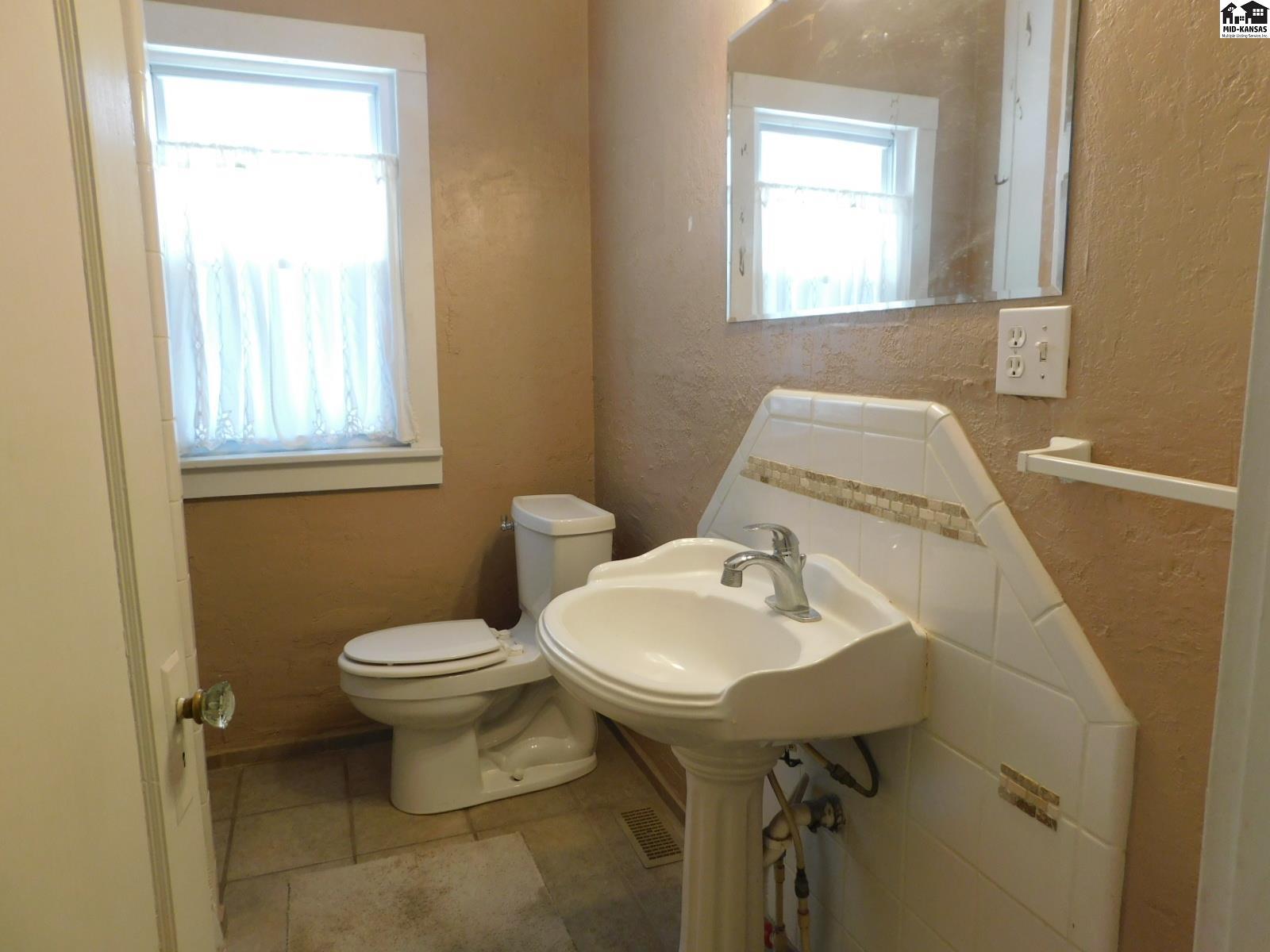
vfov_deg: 58.9
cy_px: 476
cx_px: 635
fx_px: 844
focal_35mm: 23
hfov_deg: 73.9
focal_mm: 4
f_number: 3
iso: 160
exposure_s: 1/30
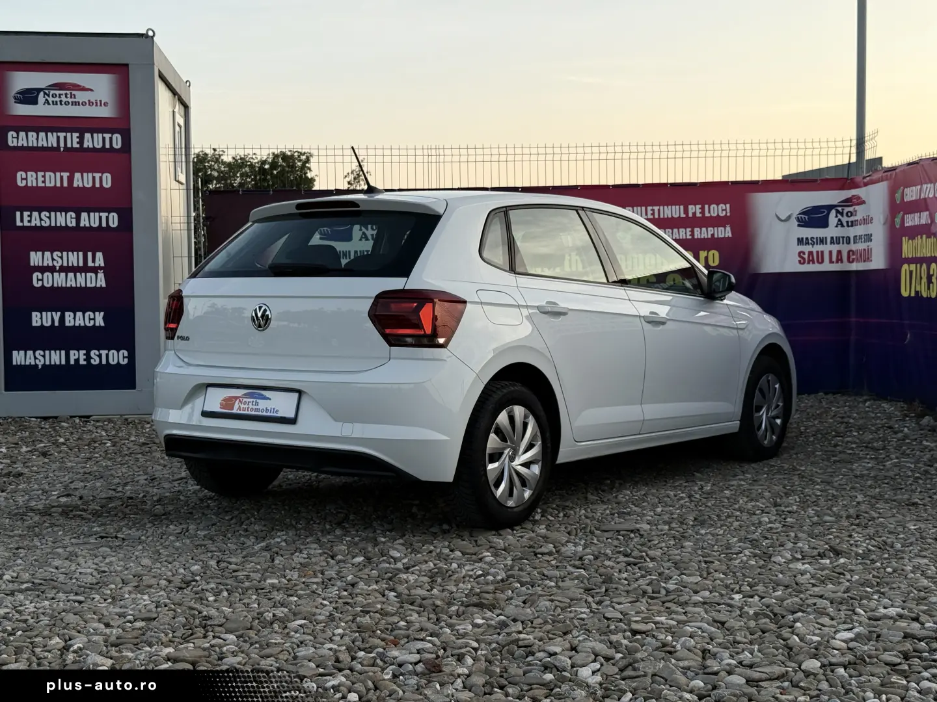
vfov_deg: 30.3
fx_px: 1299
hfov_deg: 39.7
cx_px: 468
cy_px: 351
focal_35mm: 48
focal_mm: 6.76
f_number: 1.78
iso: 80
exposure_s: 1/895
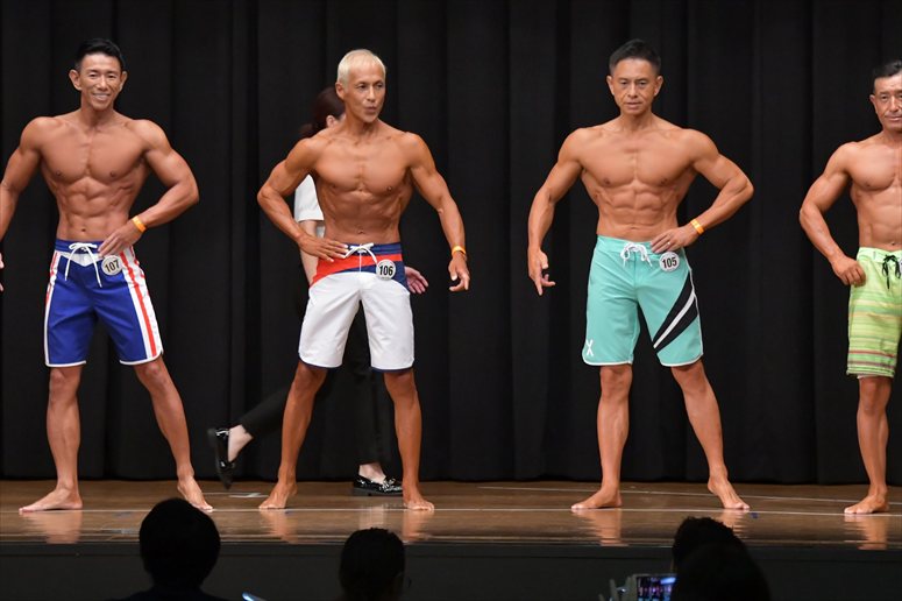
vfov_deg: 6.8
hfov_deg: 10.2
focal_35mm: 202
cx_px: 451
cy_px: 300
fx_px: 5059
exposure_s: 1/400
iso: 6400
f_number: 5.6
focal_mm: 135
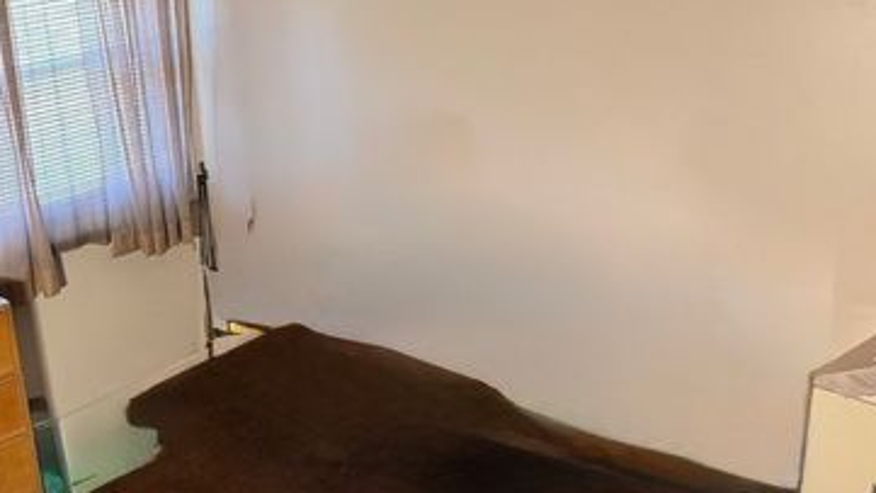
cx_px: 167
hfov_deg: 44.9
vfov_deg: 27.7
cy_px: 220
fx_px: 999
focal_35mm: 43
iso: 640
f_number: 1.78
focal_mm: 6.76
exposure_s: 1/60
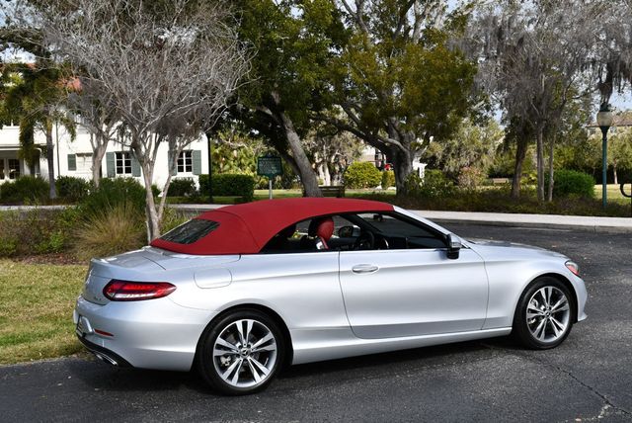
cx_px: 316
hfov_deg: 41.1
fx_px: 843
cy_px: 212
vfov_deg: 28.1
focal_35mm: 48
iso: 100
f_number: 8
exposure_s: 1/250
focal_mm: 24
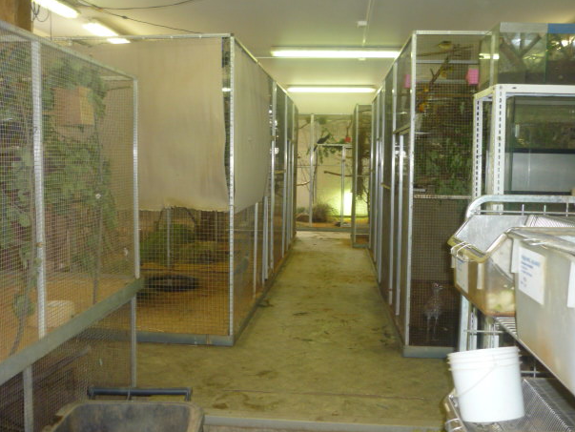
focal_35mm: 35
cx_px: 286
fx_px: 582
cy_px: 204
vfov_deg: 40.7
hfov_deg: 52.6
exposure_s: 1/30
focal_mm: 5.5
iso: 200
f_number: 2.8
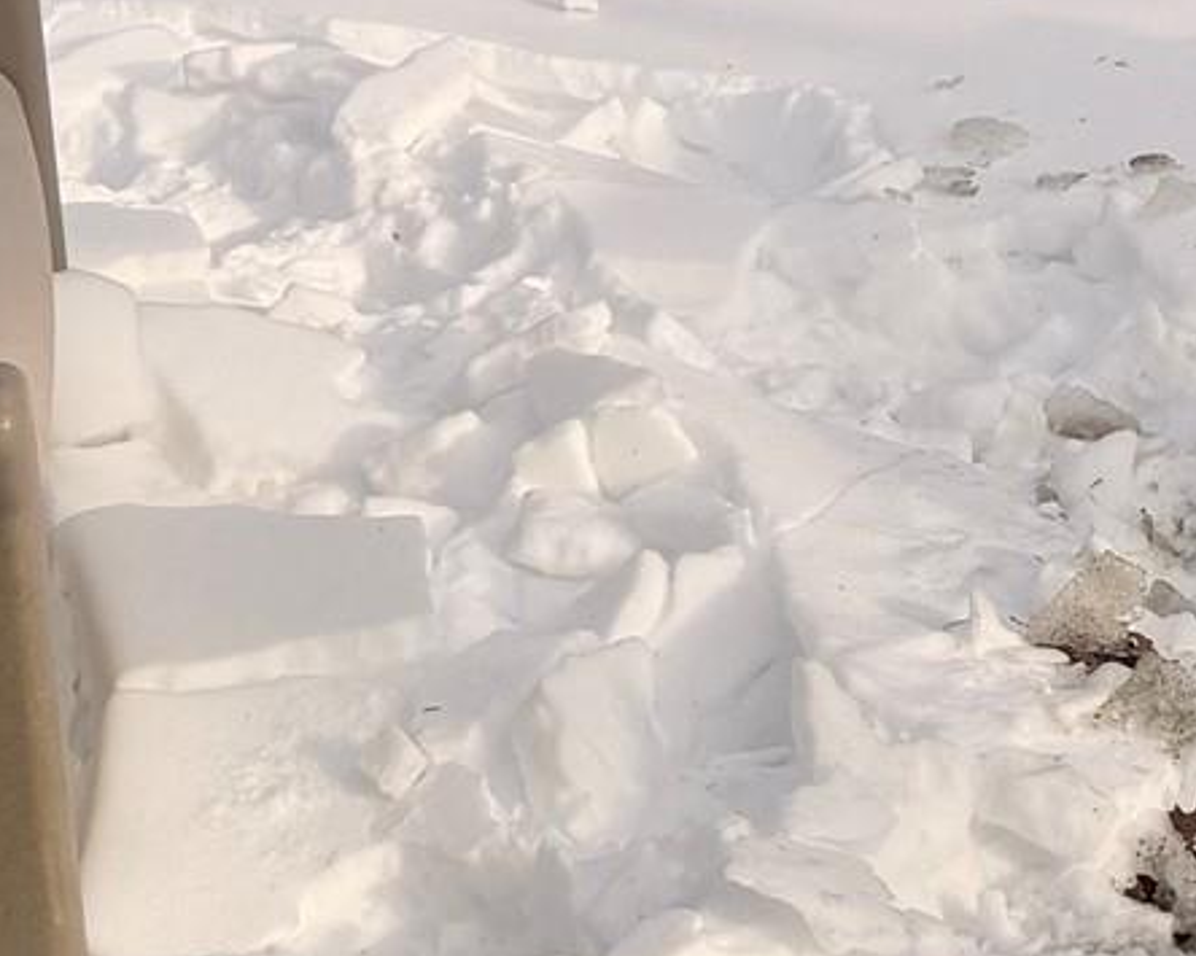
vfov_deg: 12.7
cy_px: -873
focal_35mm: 108
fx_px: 3822
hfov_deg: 16.0
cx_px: 1913
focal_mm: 6.76
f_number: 1.78
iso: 80
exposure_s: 1/3425
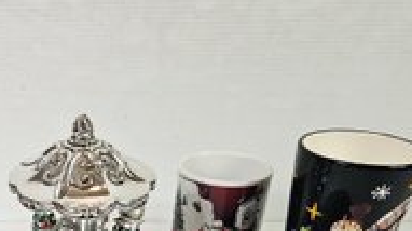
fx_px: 491
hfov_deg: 42.8
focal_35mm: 45
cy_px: 264
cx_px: 66
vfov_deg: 24.4
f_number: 1.8
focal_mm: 5.4
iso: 125
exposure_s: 1/120
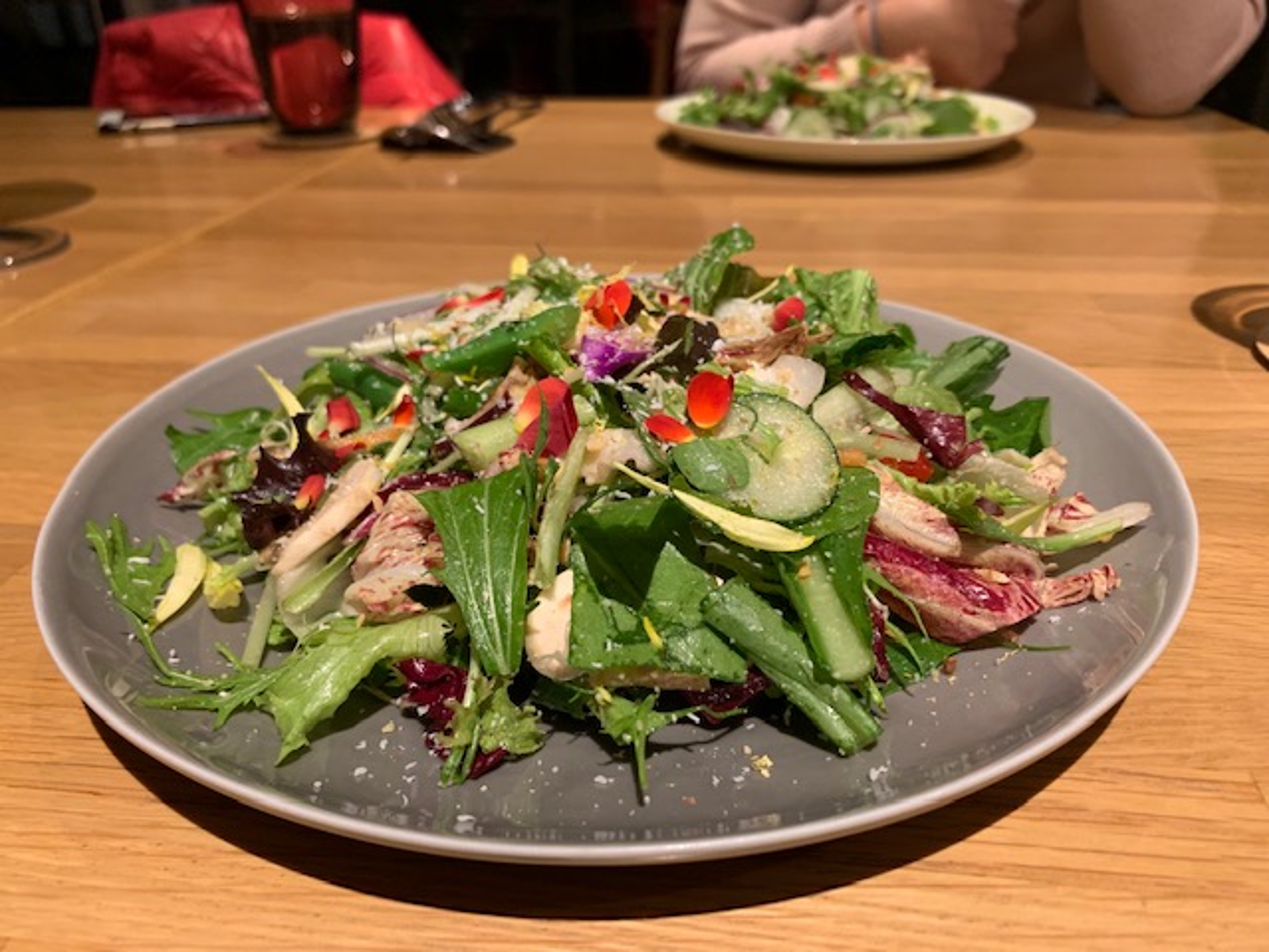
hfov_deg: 67.3
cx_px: 634
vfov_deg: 53.1
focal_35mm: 26
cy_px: 476
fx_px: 953
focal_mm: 4.25
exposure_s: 1/60
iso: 200
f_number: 1.8
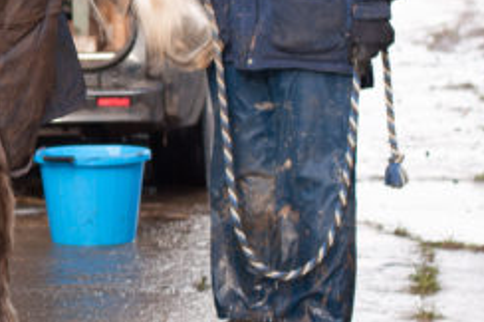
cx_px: -192
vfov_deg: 5.8
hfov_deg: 8.6
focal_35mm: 236
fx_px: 3169
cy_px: 113
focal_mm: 50
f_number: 3.2
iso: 200
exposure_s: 1/320
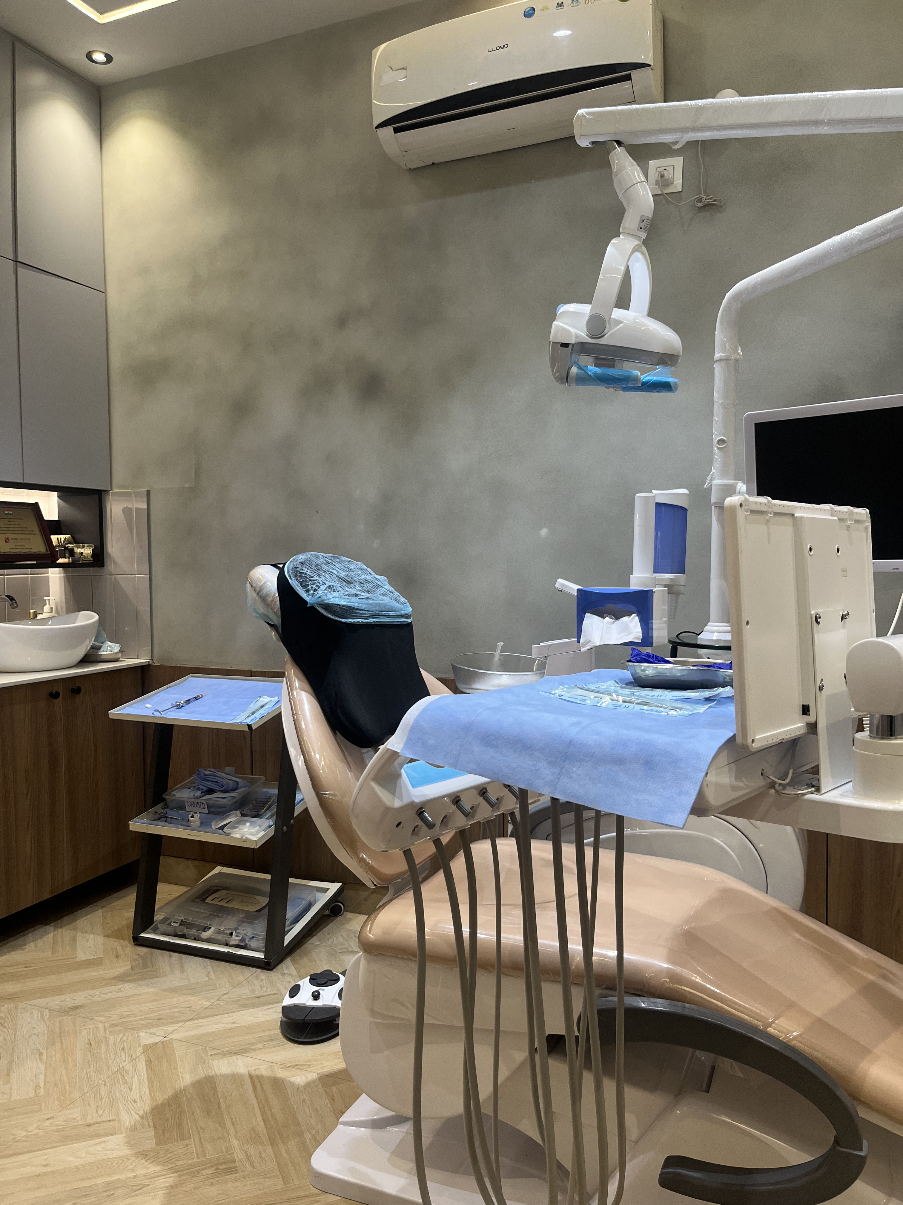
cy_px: 602
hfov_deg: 53.1
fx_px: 904
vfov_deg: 67.3
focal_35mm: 26
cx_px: 452
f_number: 1.6
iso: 125
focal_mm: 5.1
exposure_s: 1/100
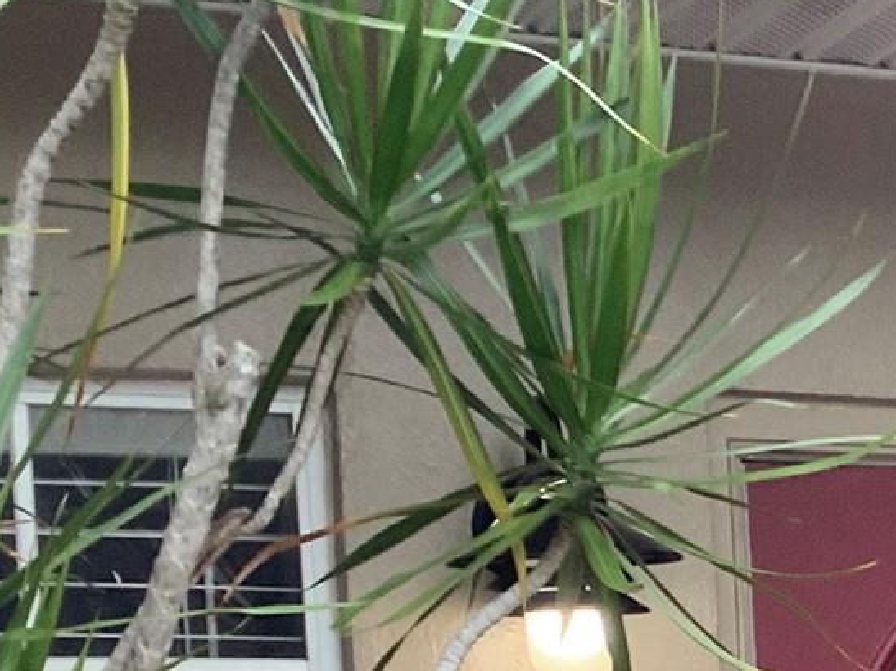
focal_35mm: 116
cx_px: 1296
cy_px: 1065
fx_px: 3002
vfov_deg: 12.1
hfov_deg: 15.8
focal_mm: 3.3
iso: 40
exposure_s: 1/120
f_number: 2.4
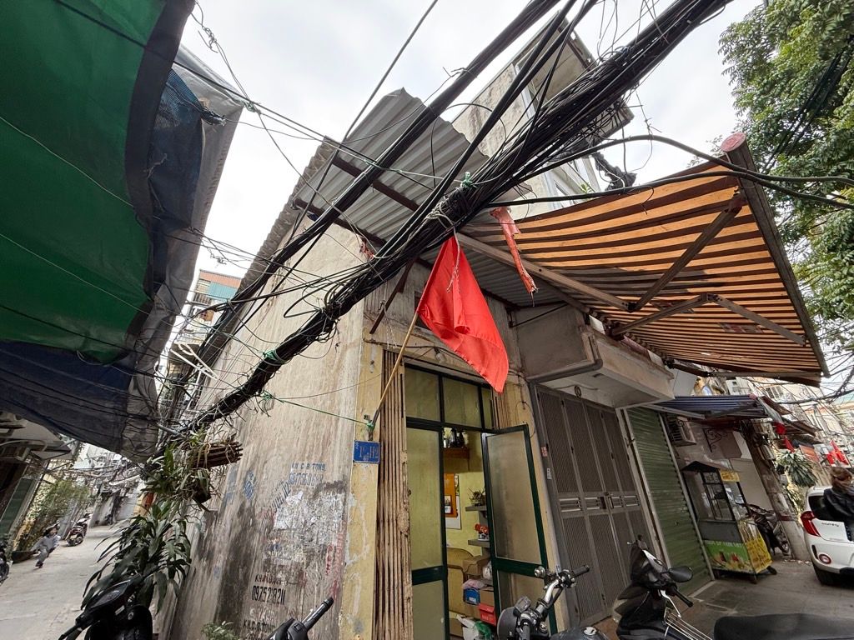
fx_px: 345
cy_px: 320
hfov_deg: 102.1
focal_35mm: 14
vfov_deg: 85.7
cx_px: 427
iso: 100
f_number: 2.2
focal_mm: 2.22
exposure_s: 1/99
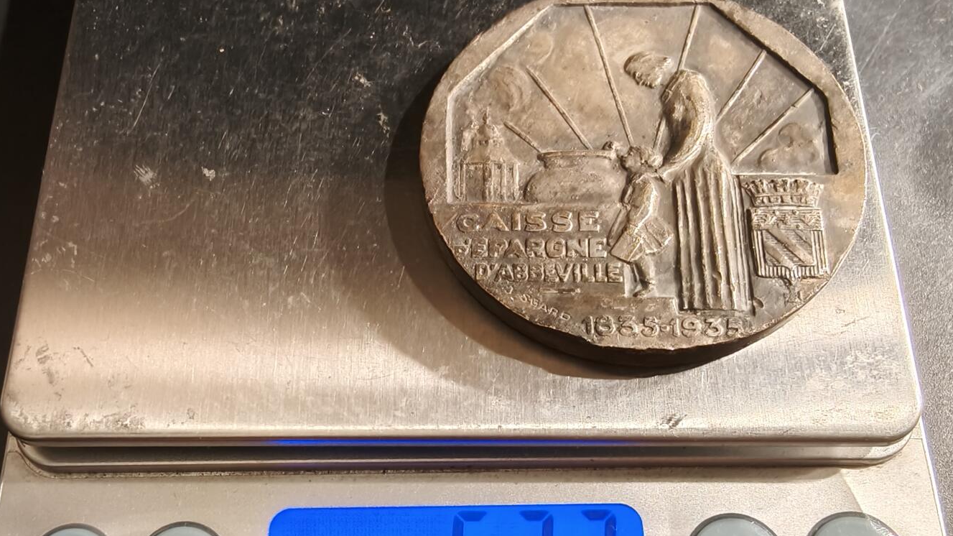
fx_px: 859
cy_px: 530
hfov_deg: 58.0
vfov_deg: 32.1
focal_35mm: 34
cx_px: 481
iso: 250
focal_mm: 2.32
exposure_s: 1/50
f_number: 2
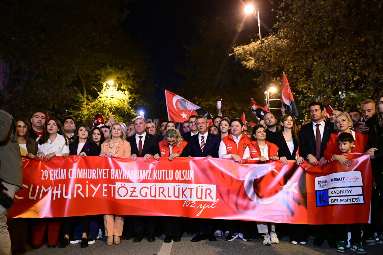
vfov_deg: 43.6
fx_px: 319
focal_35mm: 30
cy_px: 128
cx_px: 192
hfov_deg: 61.9
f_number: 2.8
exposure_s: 1/125
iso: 10000
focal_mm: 30
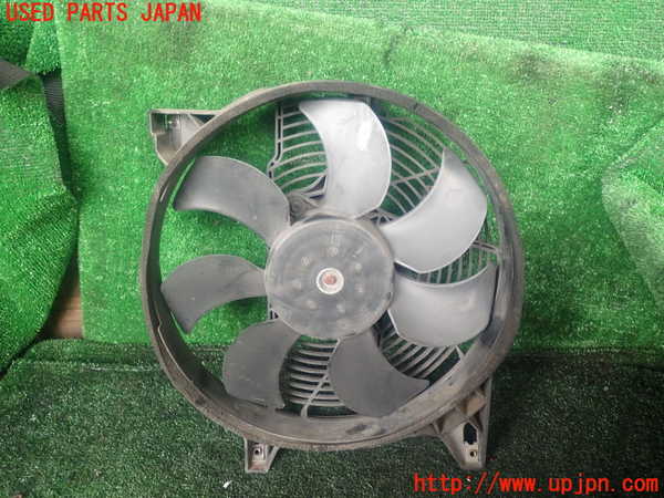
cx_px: 332
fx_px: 575
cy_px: 249
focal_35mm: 30
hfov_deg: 60.0
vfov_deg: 46.8
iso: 200
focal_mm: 5.4
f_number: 2.3
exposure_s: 1/60
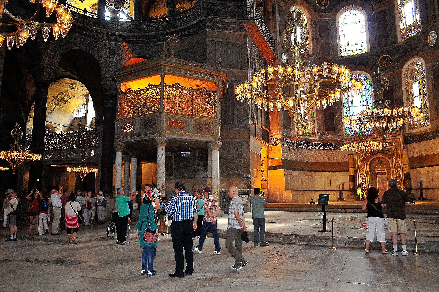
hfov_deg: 67.4
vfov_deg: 47.8
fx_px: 329
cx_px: 220
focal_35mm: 27
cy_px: 146
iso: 400
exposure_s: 1/15
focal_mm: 18
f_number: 3.5
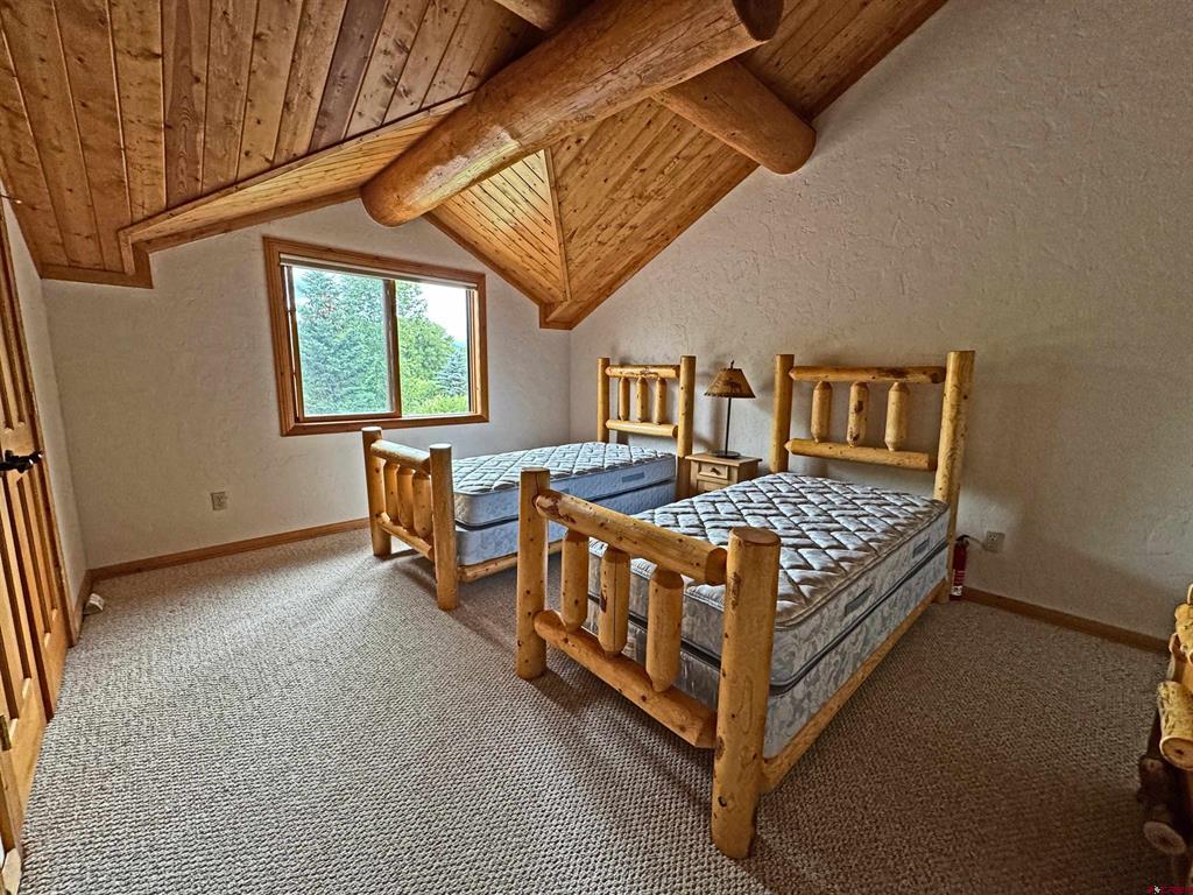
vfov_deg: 85.7
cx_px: 596
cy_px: 448
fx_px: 482
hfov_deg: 102.1
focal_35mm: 14
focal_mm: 2.22
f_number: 2.2
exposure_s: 1/120
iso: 320
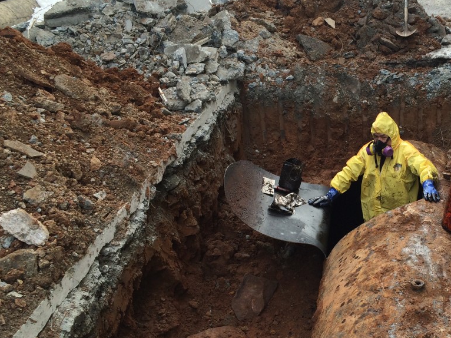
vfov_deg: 30.8
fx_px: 612
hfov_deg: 39.3
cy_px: 206
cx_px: 342
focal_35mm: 47
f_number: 2.2
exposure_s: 1/345
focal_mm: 4.12
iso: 32
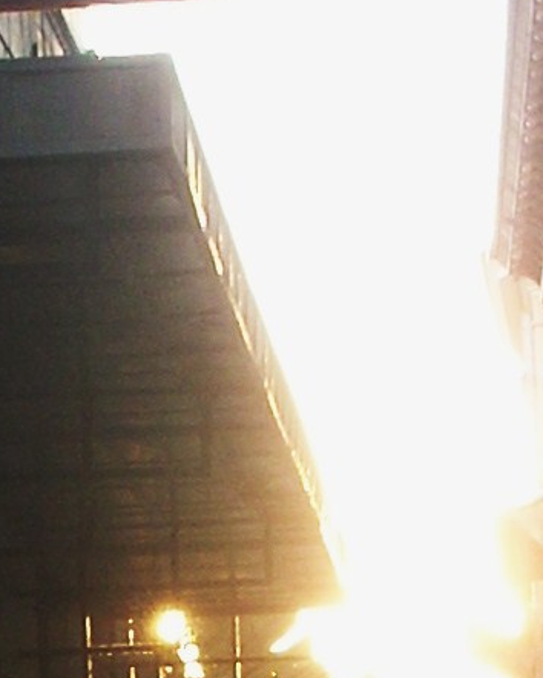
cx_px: 46
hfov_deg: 7.4
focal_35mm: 209
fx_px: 4196
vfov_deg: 9.1
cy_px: 910
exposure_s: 1/40.6
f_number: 2.8
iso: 64
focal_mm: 6.2
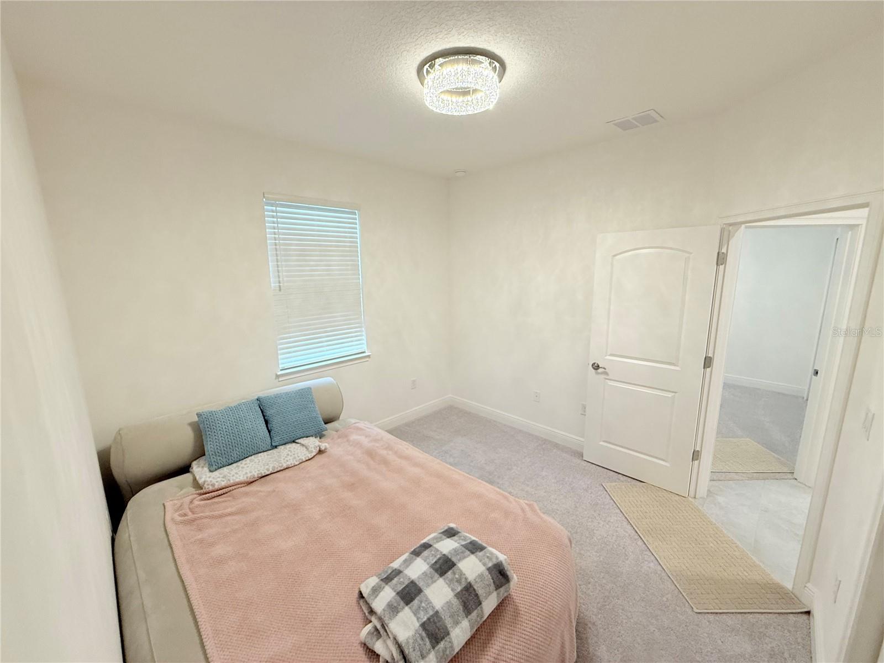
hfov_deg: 102.1
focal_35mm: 14
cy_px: 332
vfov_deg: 85.7
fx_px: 358
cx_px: 442
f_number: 2.2
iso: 250
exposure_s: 1/120
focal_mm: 2.22
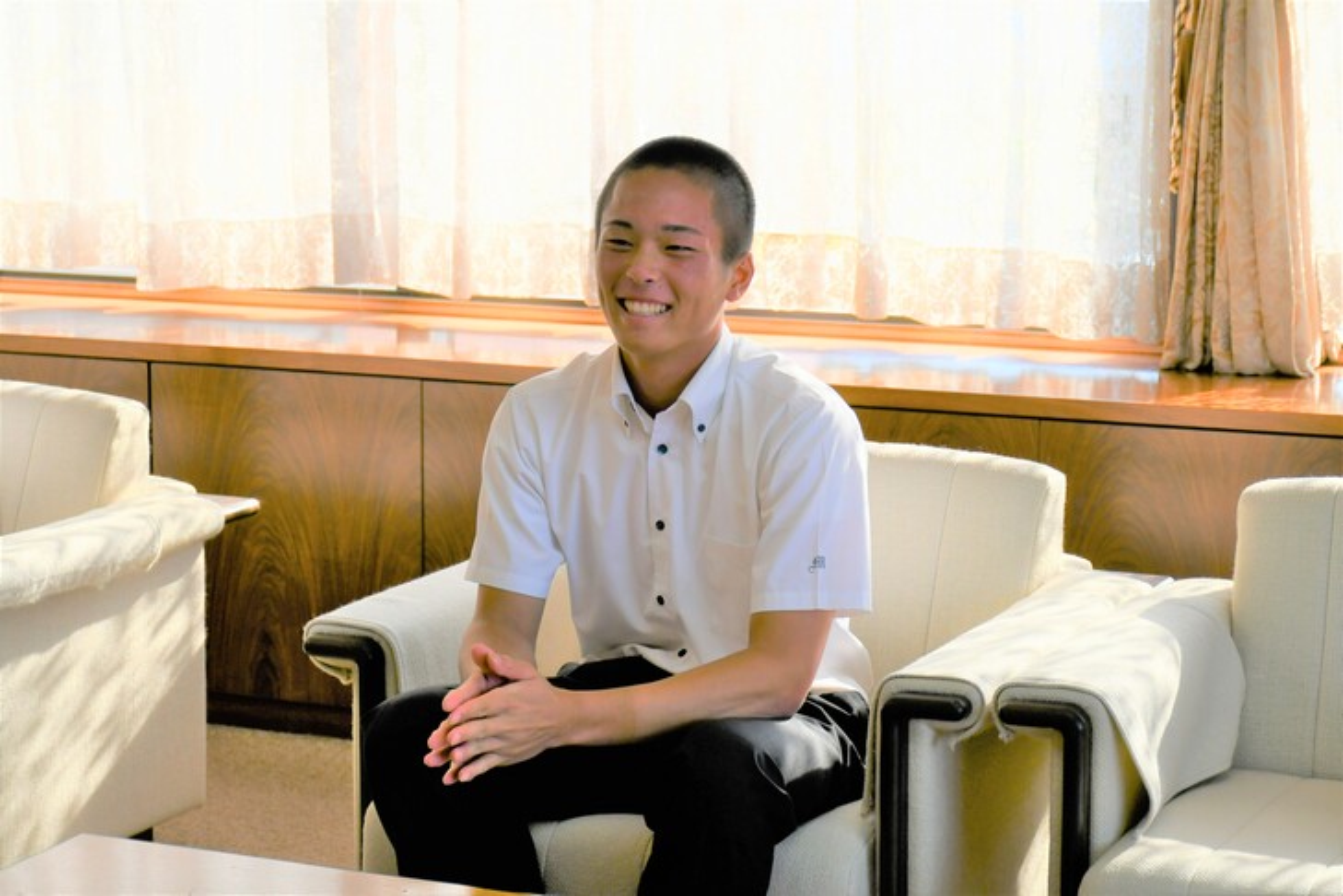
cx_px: 672
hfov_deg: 24.2
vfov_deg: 16.3
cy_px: 448
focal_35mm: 84
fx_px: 3133
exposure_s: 1/500
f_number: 4.8
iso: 450
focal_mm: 56
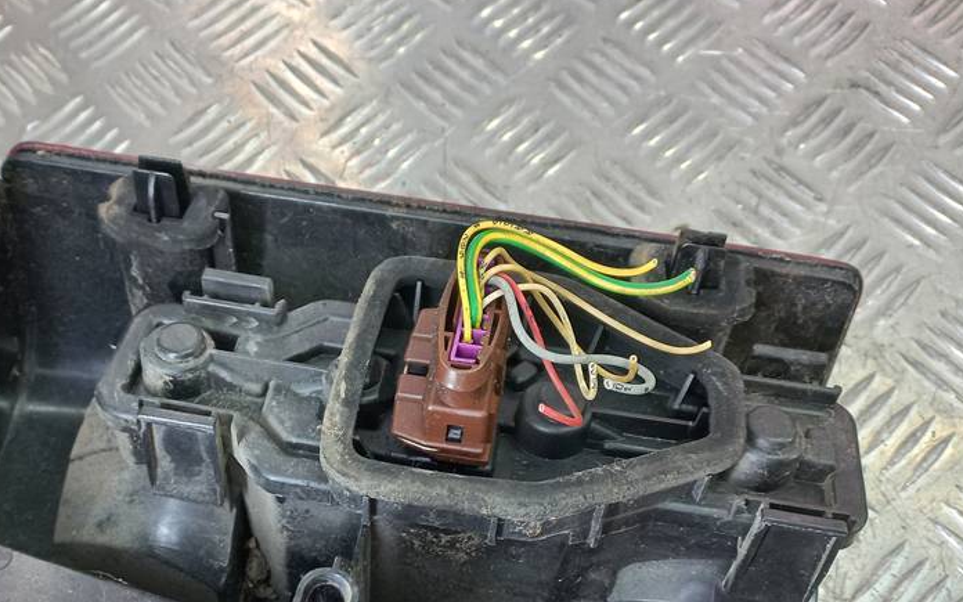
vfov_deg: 32.0
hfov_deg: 50.2
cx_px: 404
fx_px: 1024
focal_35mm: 39
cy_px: 471
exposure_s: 1/50
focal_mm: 4.6
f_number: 1.8
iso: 160
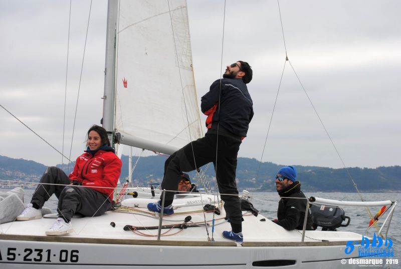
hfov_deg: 24.6
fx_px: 921
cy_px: 134
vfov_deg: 16.6
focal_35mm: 82
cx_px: 200
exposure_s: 1/250
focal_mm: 55
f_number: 8
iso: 100
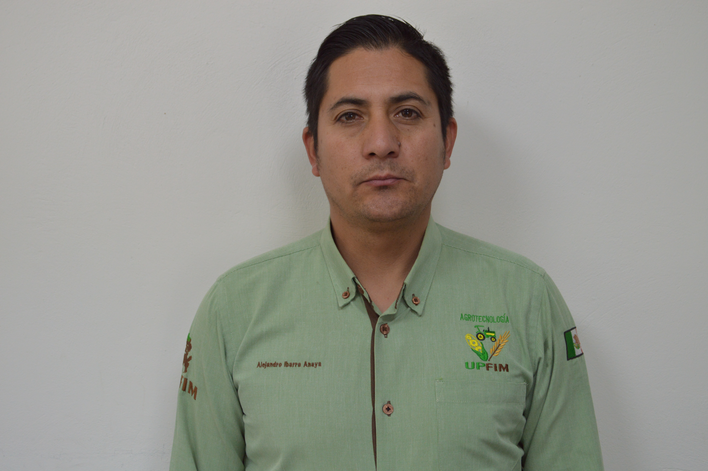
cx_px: 354
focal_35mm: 57
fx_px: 1120
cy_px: 236
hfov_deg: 35.1
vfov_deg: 23.7
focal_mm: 38
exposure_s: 1/50
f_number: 5
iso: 400
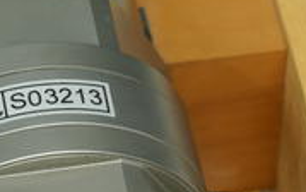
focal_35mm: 397
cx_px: 27
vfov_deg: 3.3
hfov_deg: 5.3
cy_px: 168
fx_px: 3312
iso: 400
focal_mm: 84
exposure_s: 1/4
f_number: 8
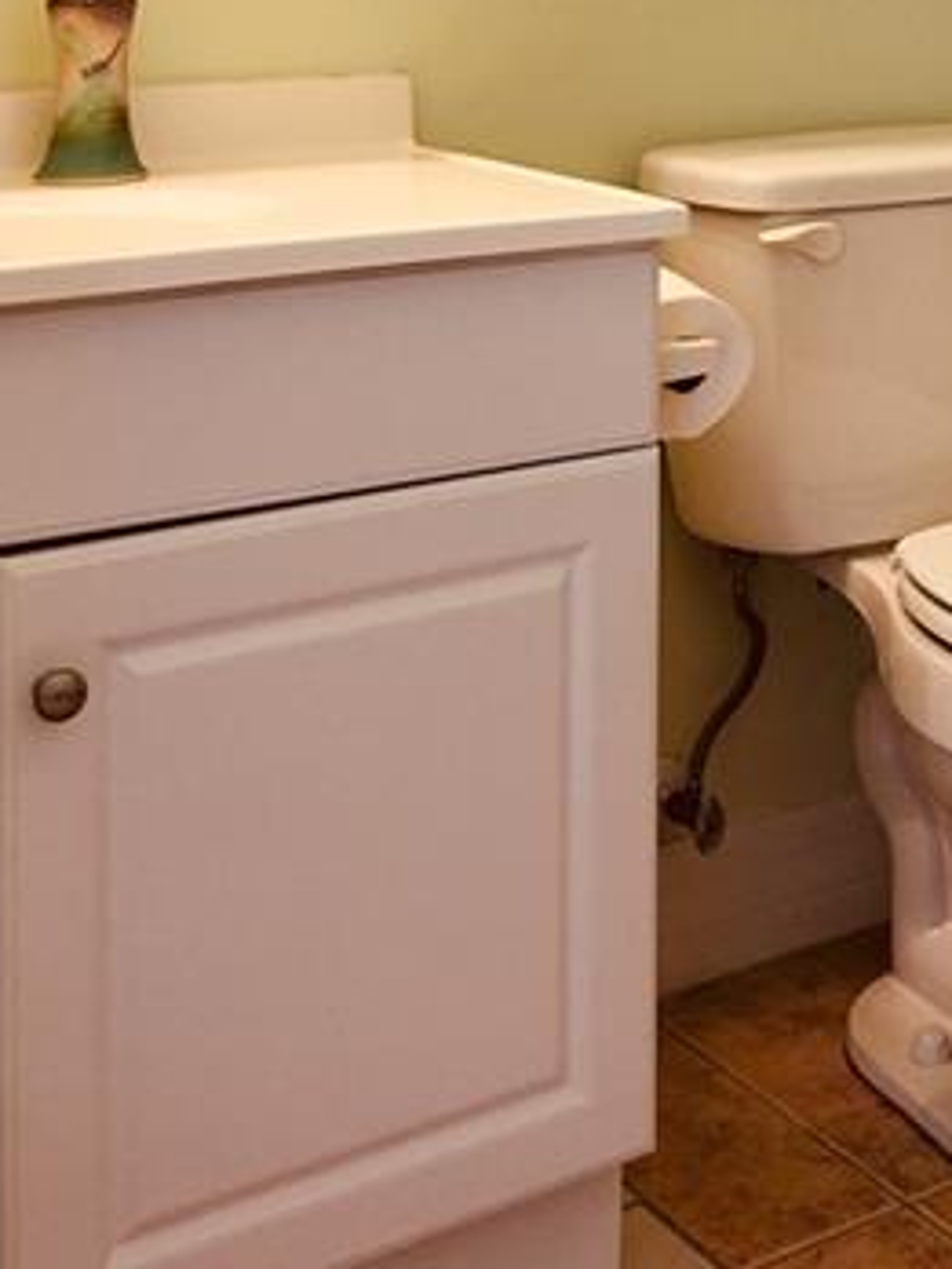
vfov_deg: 28.0
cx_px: 992
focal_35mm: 64
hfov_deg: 21.9
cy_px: -73
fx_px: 2347
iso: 40
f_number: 2.2
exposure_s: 1/15
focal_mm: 4.15
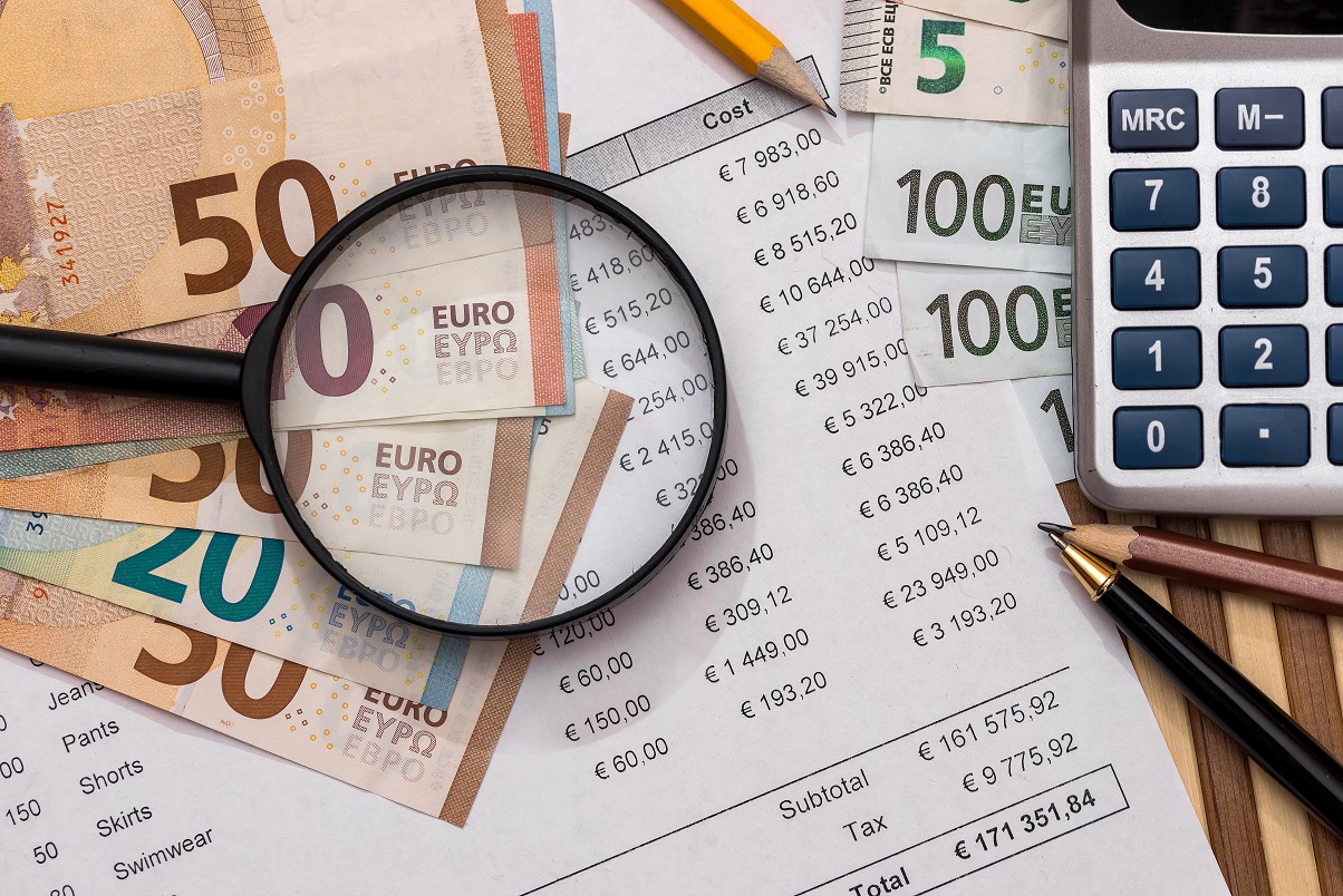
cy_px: 448
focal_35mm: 105
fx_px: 3919
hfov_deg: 19.4
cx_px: 672
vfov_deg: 13.1
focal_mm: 105
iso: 250
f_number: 8
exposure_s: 1/160
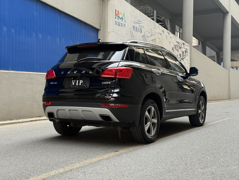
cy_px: 90
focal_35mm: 48
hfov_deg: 39.7
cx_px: 120
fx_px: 331
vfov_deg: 30.3
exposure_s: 1/357
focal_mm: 6.76
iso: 100
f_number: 1.78
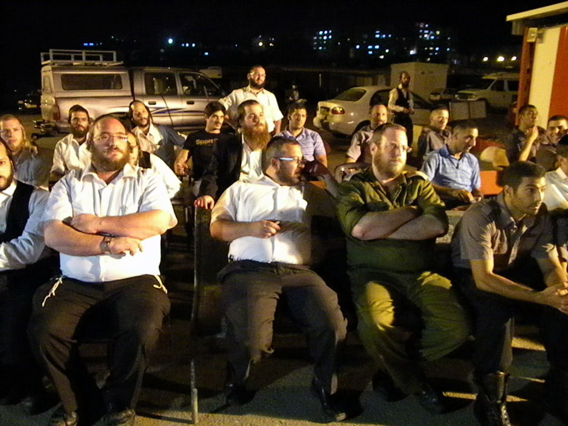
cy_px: 213
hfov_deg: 63.4
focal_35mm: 28
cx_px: 284
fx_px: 459
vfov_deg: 49.7
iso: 3200
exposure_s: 1/46.3
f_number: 3.5
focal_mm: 5
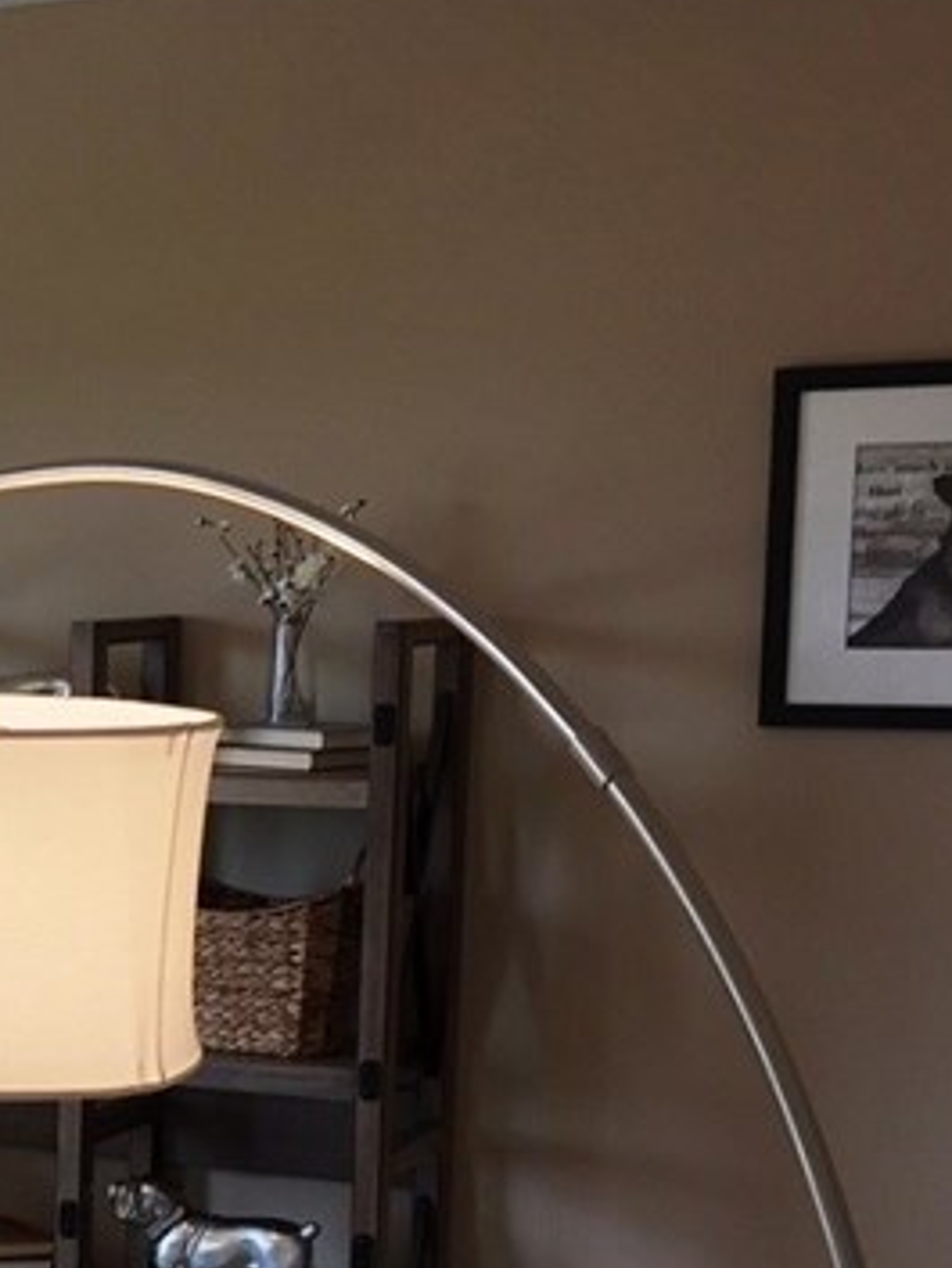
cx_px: -562
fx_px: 3078
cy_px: 1036
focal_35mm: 84
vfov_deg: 22.9
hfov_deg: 15.8
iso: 32
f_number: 2.2
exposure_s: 1/60
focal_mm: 4.15
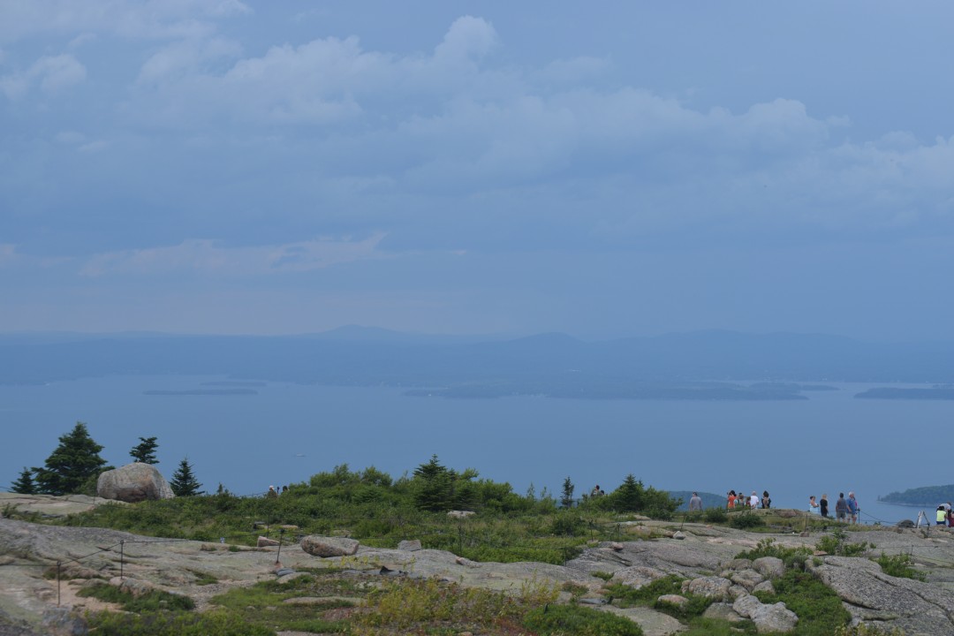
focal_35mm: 82
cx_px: 477
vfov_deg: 16.6
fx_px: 2186
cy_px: 318
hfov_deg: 24.6
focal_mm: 55
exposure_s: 1/320
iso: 100
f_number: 5.6
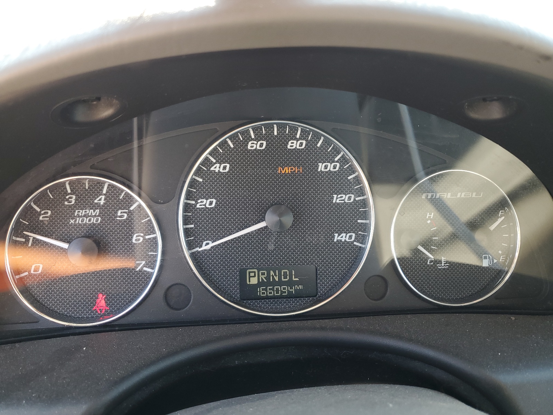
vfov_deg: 53.1
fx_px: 415
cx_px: 276
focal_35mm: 26
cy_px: 208
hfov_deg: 67.3
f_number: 1.5
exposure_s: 1/120
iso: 58
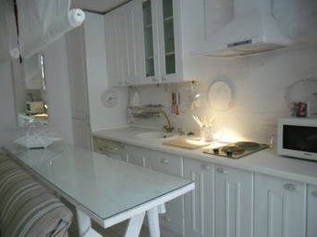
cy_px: 122
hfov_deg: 63.5
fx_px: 256
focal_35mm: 28
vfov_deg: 49.7
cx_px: 160
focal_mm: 4.9
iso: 400
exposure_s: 1/22
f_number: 3.5
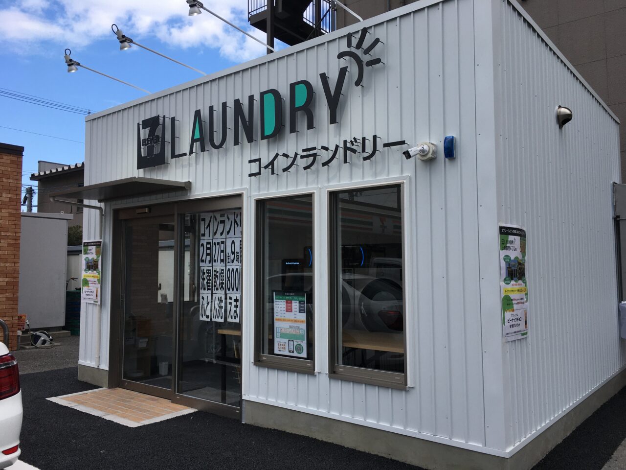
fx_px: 524
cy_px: 235
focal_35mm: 29
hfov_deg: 61.7
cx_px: 313
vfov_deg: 48.2
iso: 25
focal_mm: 4.15
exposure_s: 1/641
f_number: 2.2
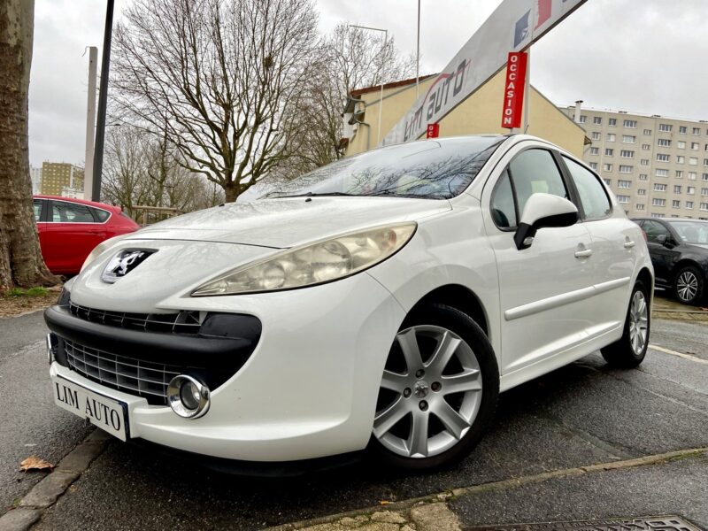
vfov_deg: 53.1
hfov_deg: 67.3
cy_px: 266
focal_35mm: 26
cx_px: 354
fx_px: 532
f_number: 1.8
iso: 32
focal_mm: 4.25
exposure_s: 1/352
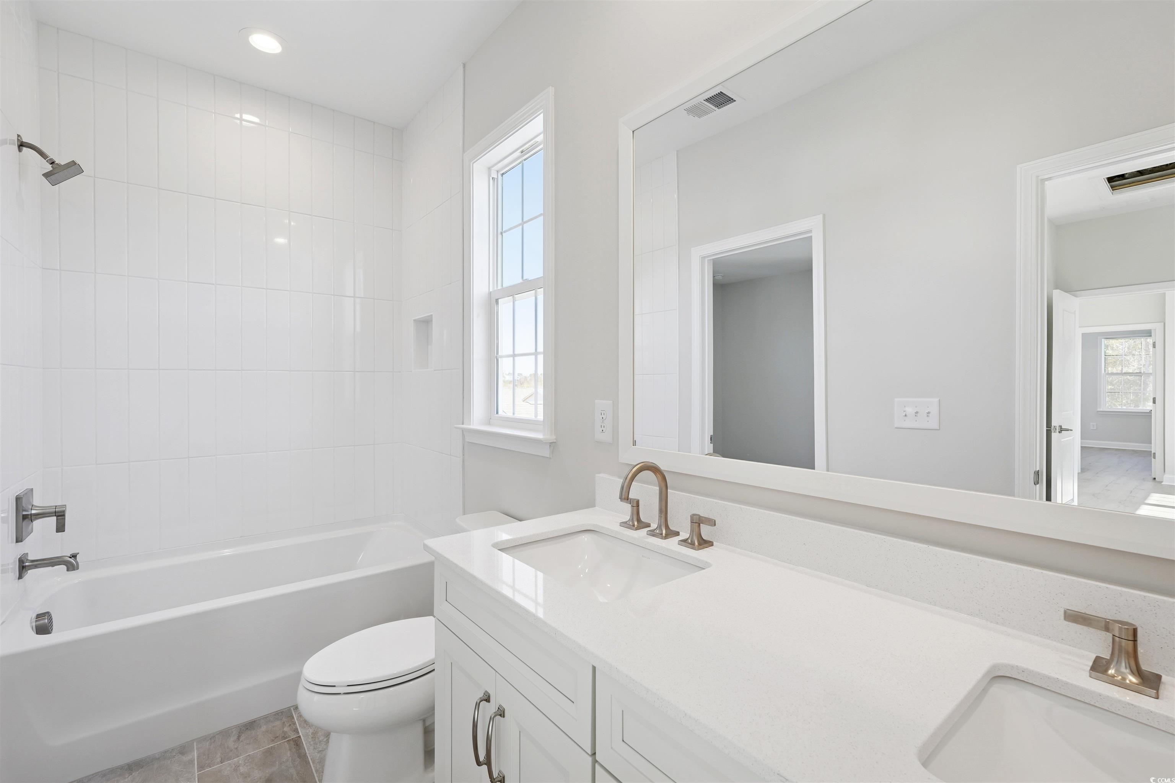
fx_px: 522
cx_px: 588
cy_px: 392
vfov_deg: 73.7
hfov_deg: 96.7
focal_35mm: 16
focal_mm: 16
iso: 200
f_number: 9
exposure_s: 1/30
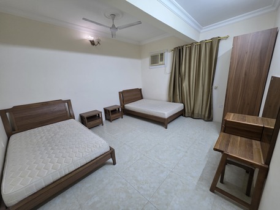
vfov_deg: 89.9
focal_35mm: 13
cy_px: 105
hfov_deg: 106.2
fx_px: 105
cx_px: 140
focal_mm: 2.2
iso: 160
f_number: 1.9
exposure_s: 1/100
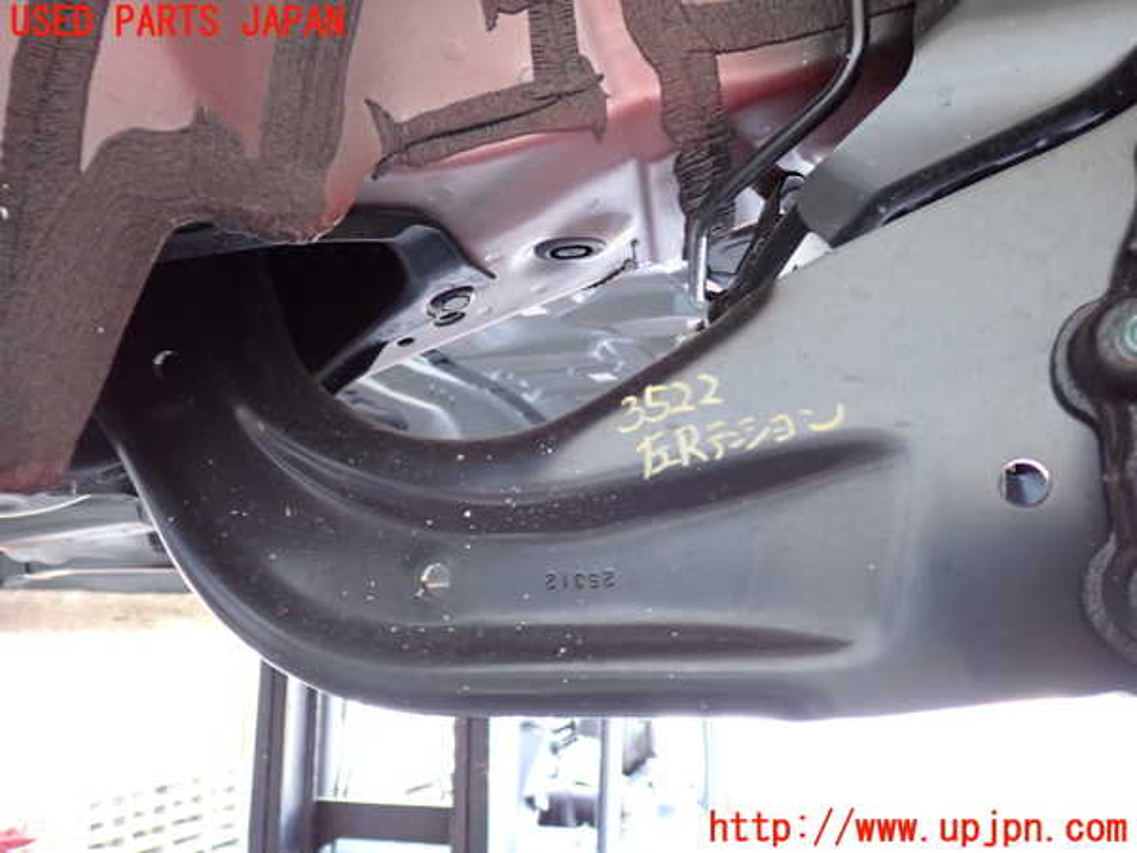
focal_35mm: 32
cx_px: 568
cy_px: 426
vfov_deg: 44.2
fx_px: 1051
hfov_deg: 56.8
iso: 640
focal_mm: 5.79
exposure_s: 1/30
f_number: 2.4
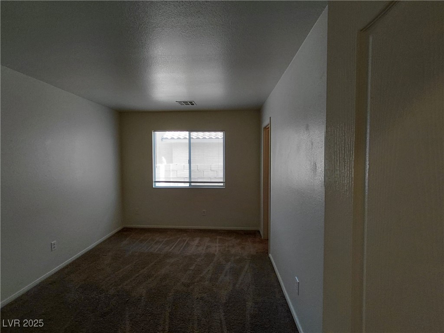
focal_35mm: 16
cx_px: 222
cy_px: 166
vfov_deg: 78.1
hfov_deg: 94.5
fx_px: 205
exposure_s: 1/120
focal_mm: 1.64
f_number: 2.2
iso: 80
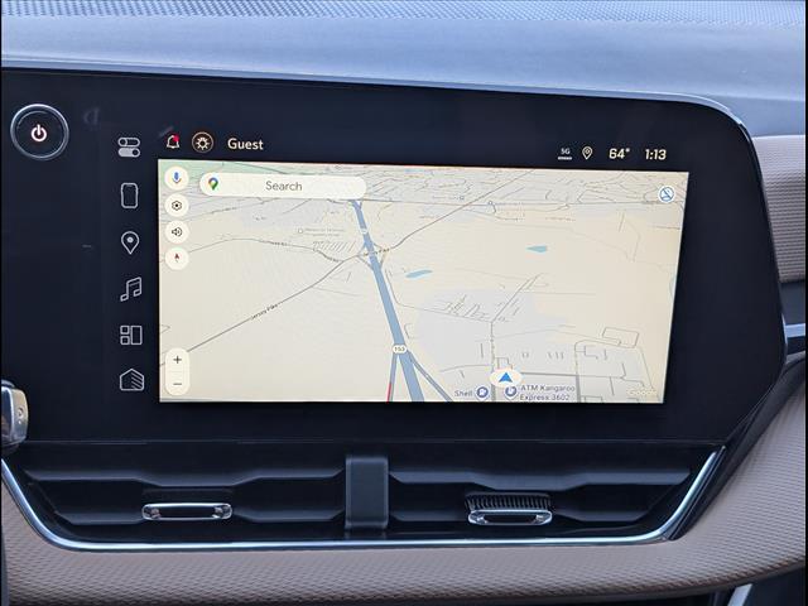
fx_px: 1144
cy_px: 303
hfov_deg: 38.9
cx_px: 404
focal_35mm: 49
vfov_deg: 29.7
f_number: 1.68
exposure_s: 1/65.8
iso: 33
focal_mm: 6.9
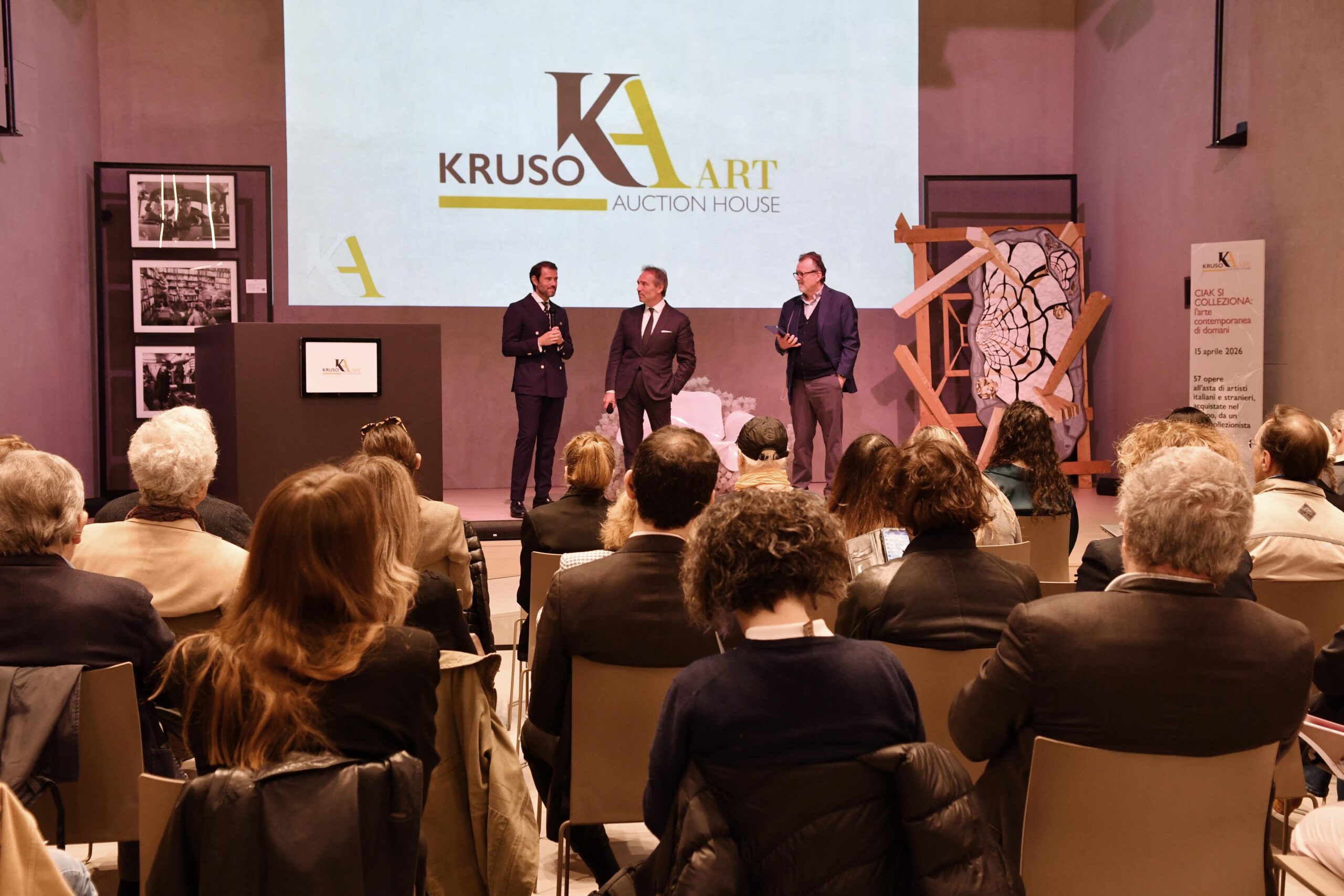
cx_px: 672
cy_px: 448
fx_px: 1568
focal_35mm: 42
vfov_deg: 31.9
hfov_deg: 46.4
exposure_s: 1/80
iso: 800
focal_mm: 28
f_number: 4
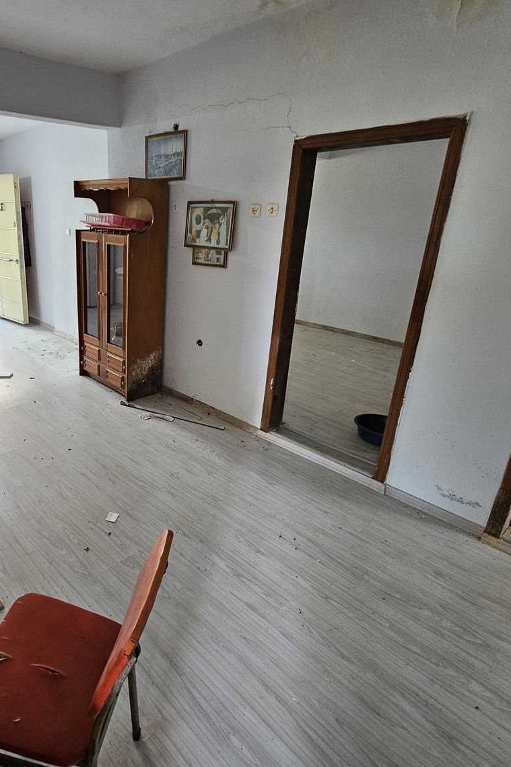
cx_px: 149
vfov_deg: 86.9
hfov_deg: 62.0
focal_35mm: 19
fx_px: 405
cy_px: 388
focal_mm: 2.2
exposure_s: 1/33.3
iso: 320
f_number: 2.2
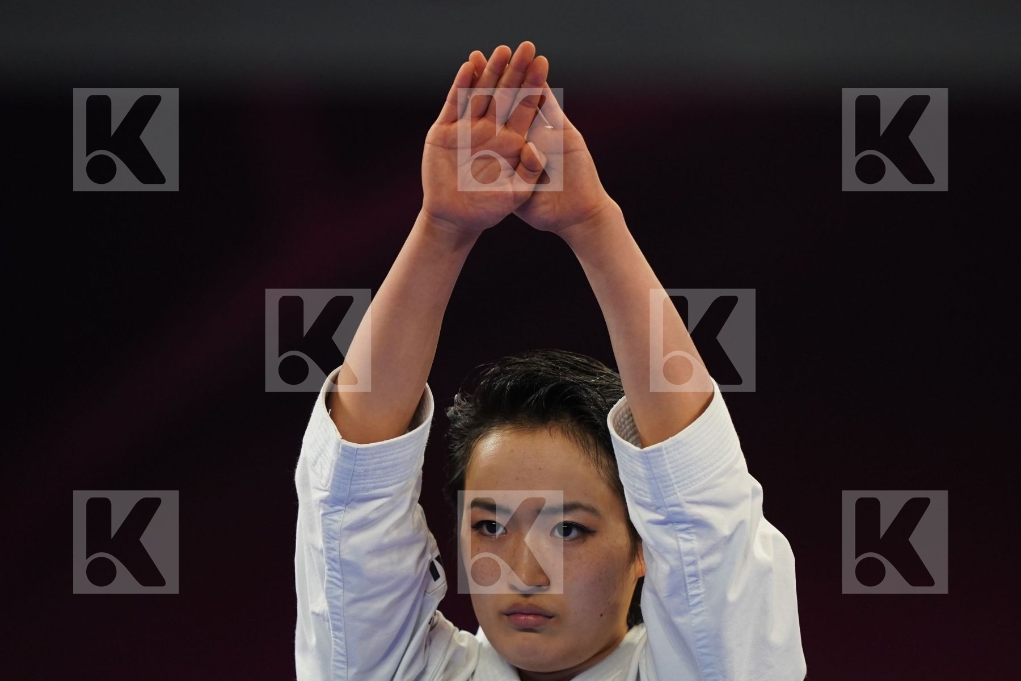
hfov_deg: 3.4
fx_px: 17015
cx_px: 510
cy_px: 340
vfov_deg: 2.3
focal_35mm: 600
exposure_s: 1/500
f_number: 2.8
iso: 2000
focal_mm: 400
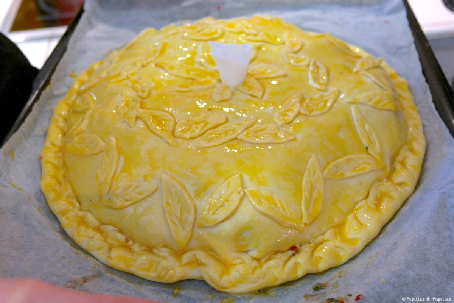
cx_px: 227
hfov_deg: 61.9
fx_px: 378
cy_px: 152
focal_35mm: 30
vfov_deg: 43.6
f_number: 3.5
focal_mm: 20
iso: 800
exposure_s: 1/40
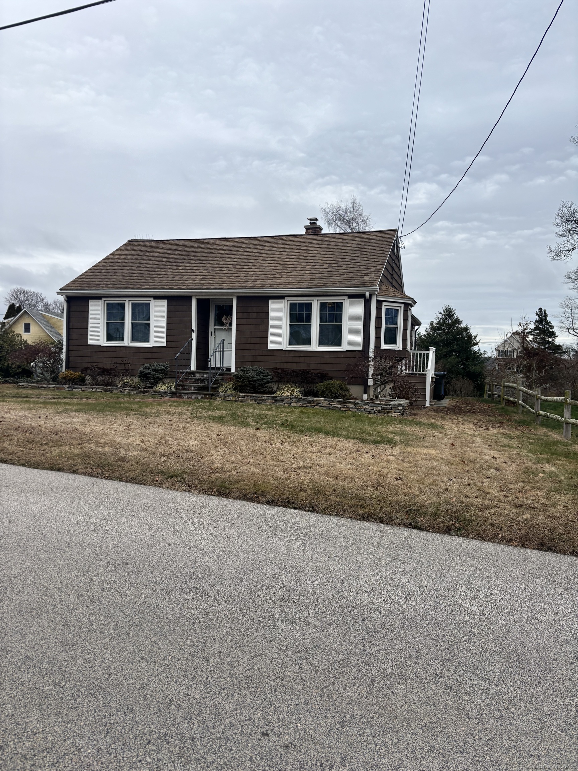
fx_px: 579
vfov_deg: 67.3
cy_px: 386
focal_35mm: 26
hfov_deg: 53.1
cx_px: 289
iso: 50
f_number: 1.6
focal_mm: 5.96
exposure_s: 1/1667
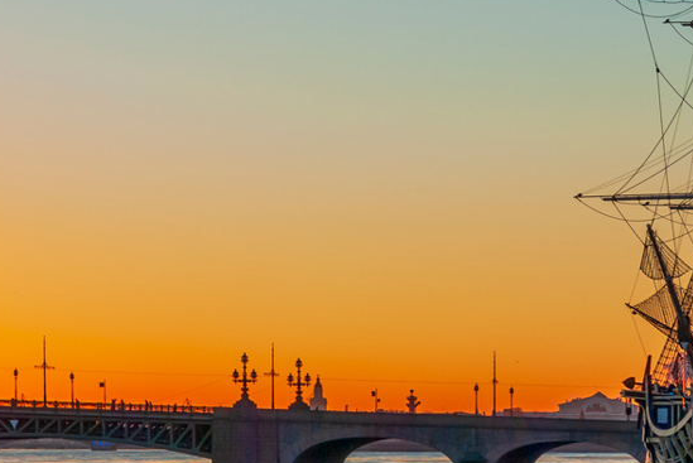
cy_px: 120
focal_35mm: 153
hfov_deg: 13.4
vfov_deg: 9.0
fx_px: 2947
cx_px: 362
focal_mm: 40
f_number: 10
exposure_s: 1/125
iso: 100
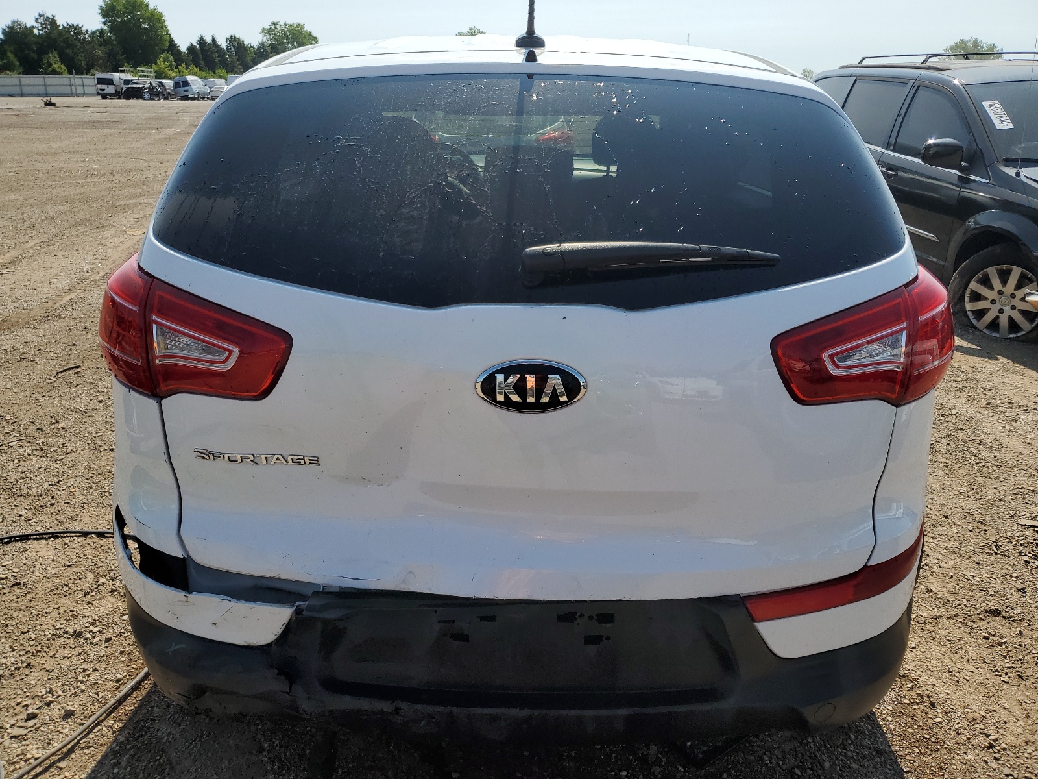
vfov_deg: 53.1
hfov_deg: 67.3
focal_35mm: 26
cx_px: 519
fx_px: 780
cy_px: 390
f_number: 1.5
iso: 50
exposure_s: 1/5000
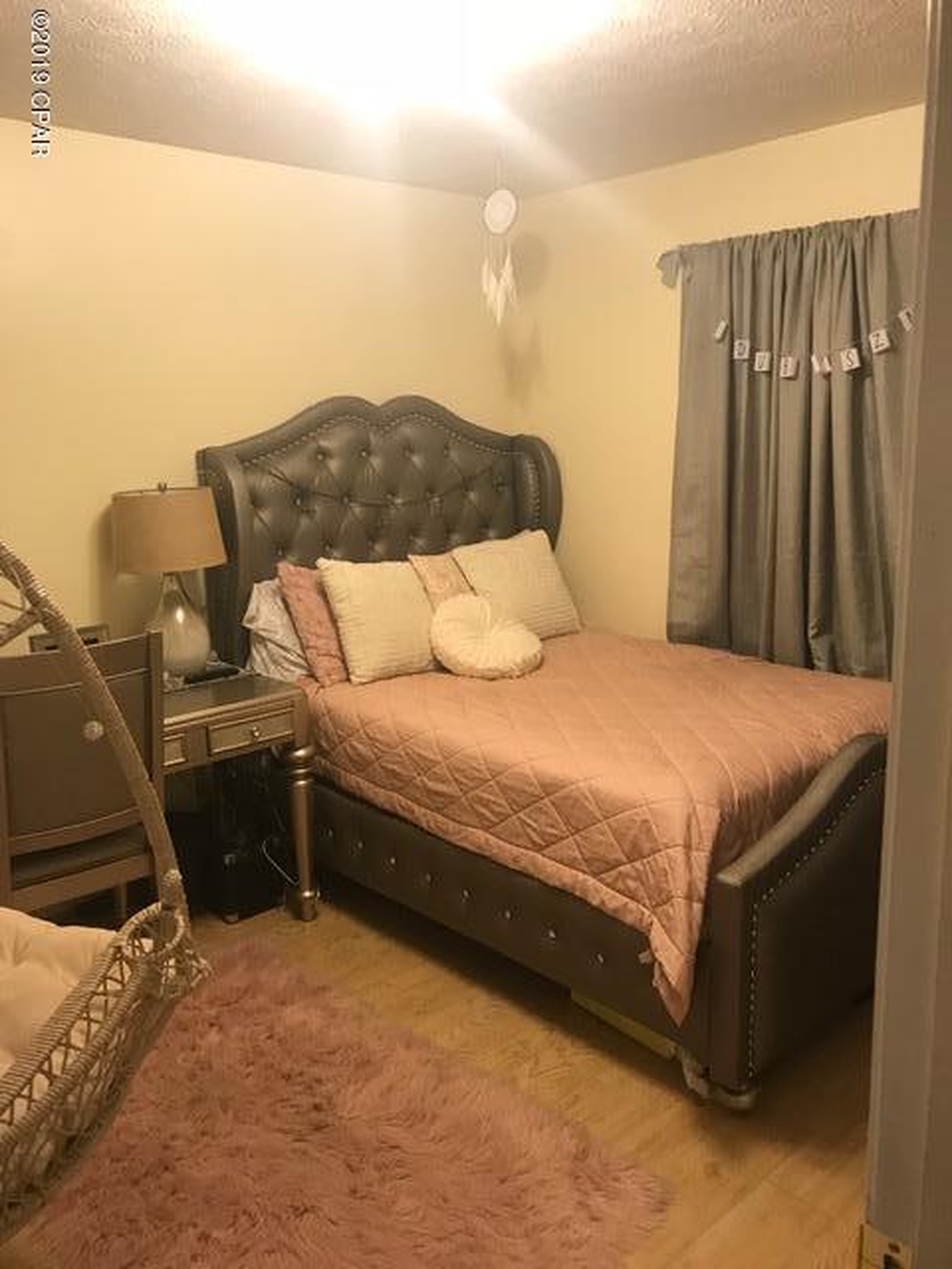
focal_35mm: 28
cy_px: 634
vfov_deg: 63.4
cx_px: 476
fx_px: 1027
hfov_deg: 49.7
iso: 40
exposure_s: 1/15
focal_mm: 3.99
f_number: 1.8
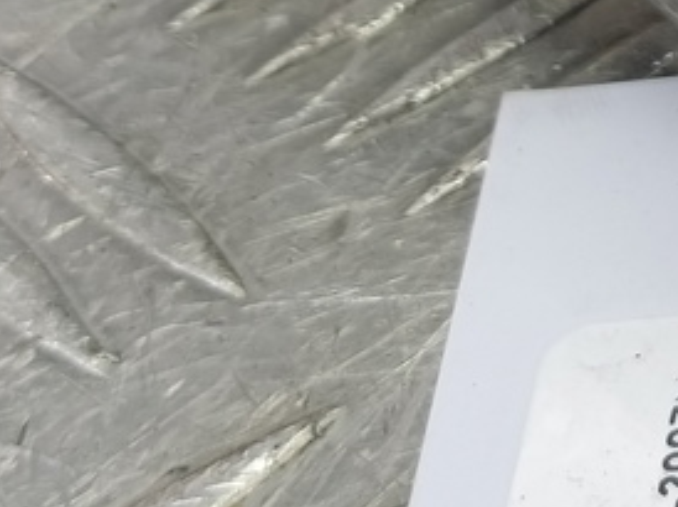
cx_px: 888
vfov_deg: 13.8
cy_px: -225
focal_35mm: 101
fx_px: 1976
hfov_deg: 18.1
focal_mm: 4.11
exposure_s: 1/50
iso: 113
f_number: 1.6
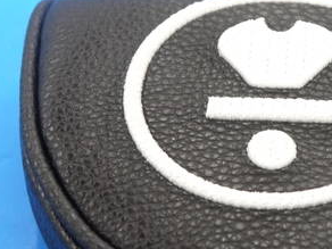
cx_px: 277
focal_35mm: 184
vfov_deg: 8.1
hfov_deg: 10.7
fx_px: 1765
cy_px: 167
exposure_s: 1/80
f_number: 5.6
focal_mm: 42
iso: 800
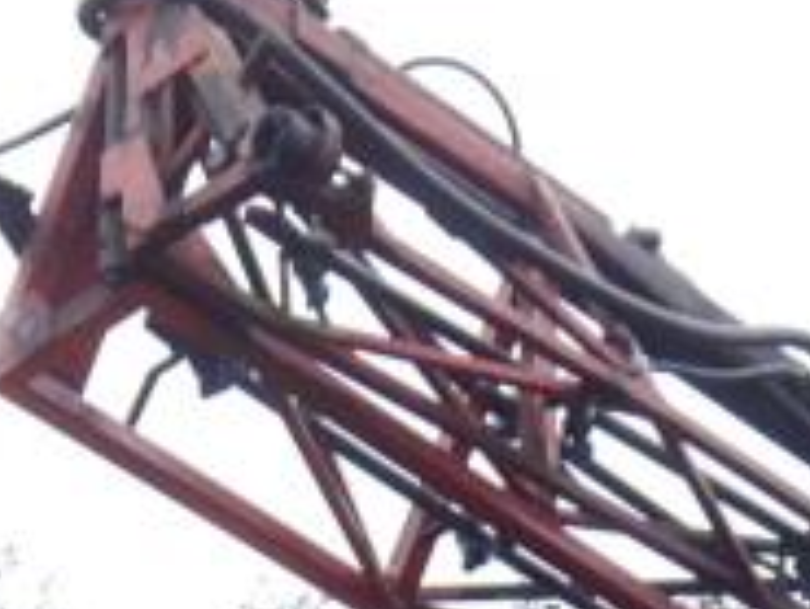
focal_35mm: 177
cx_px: 280
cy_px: 1476
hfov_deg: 11.2
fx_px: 4144
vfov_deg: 7.8
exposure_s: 1/60
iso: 160
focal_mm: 16
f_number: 3.8
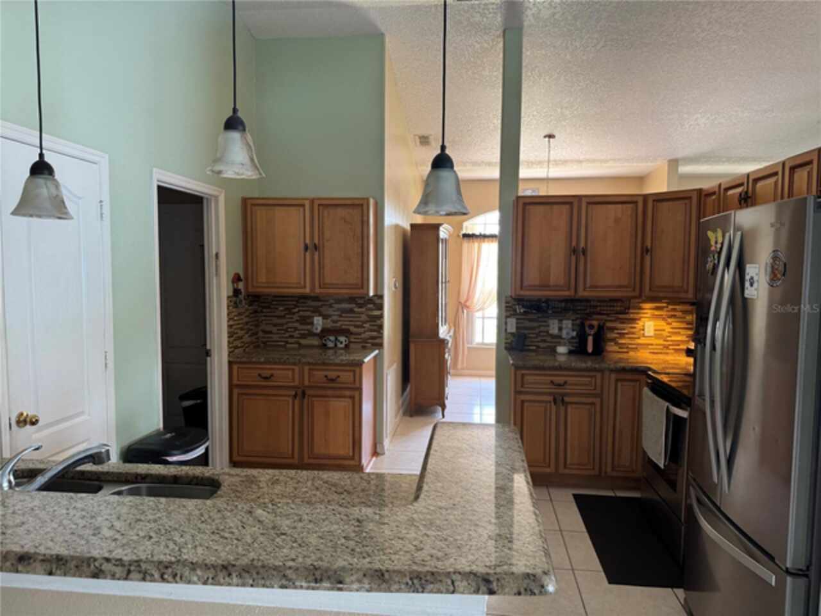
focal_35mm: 24
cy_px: 308
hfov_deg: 71.6
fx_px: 569
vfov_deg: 56.8
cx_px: 410
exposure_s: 1/67
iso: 200
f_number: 1.78
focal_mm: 6.76
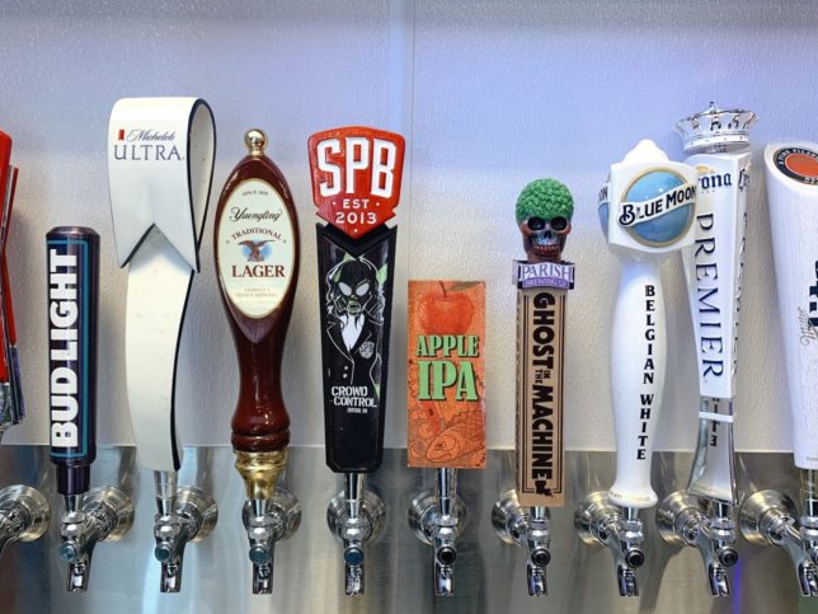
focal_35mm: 31
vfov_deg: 45.4
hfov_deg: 58.3
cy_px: 315
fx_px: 733
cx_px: 384
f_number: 1.8
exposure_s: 1/60
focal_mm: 4.25
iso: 200
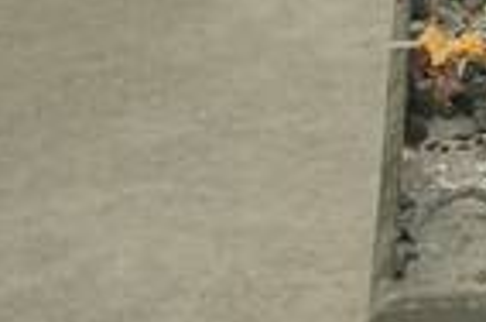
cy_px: -39
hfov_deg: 9.5
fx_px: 2856
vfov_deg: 6.4
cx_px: 643
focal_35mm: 212
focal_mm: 75
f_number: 5.6
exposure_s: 1/40
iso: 100
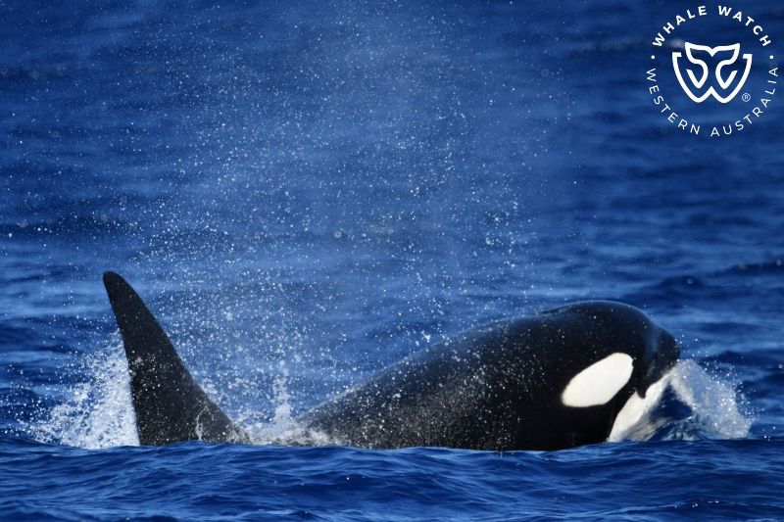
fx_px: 13063
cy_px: 261
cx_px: 392
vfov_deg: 2.3
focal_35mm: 600
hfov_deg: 3.4
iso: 1250
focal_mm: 600
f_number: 6.3
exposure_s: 1/8000
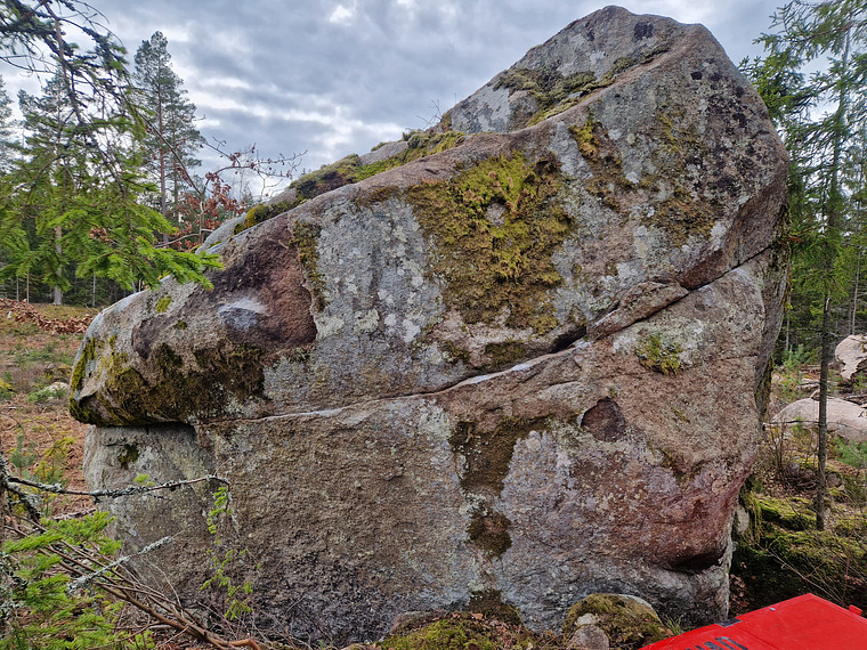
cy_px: 325
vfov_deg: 58.9
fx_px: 576
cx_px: 434
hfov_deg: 73.9
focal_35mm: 23
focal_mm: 5.4
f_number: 1.8
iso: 50
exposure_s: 1/648
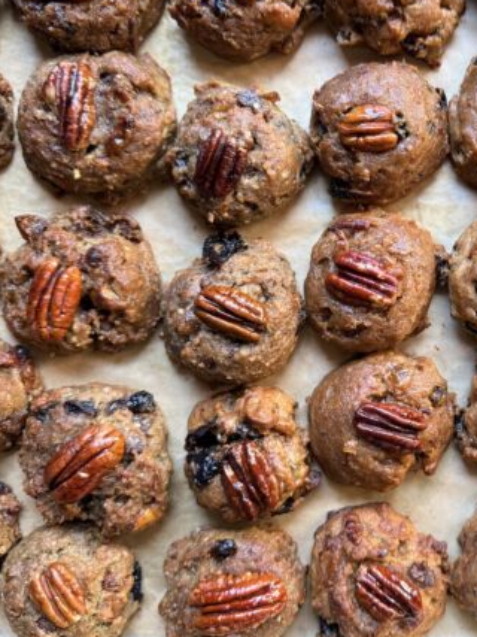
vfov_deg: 65.2
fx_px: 496
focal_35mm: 27
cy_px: 292
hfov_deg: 51.2
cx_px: 264
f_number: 1.78
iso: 200
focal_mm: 6.76
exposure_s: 1/94
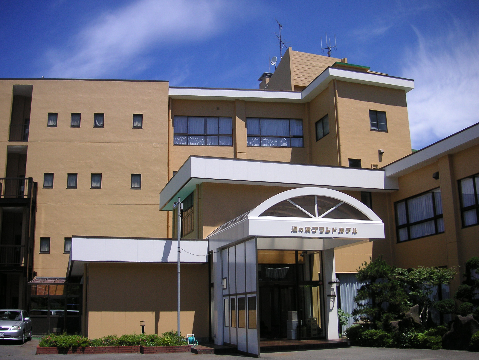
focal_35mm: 37
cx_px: 240
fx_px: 512
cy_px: 180
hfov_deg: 50.1
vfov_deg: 38.7
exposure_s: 1/350
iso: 50
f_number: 6.7
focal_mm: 6.1
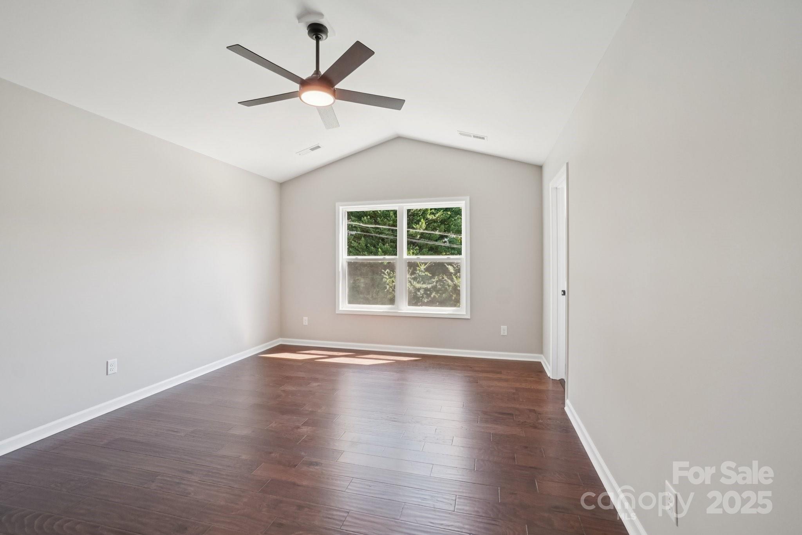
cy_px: 268
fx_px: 334
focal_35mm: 15
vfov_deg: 77.3
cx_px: 401
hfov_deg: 100.4
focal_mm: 10
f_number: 8
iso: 250
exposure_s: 1/30
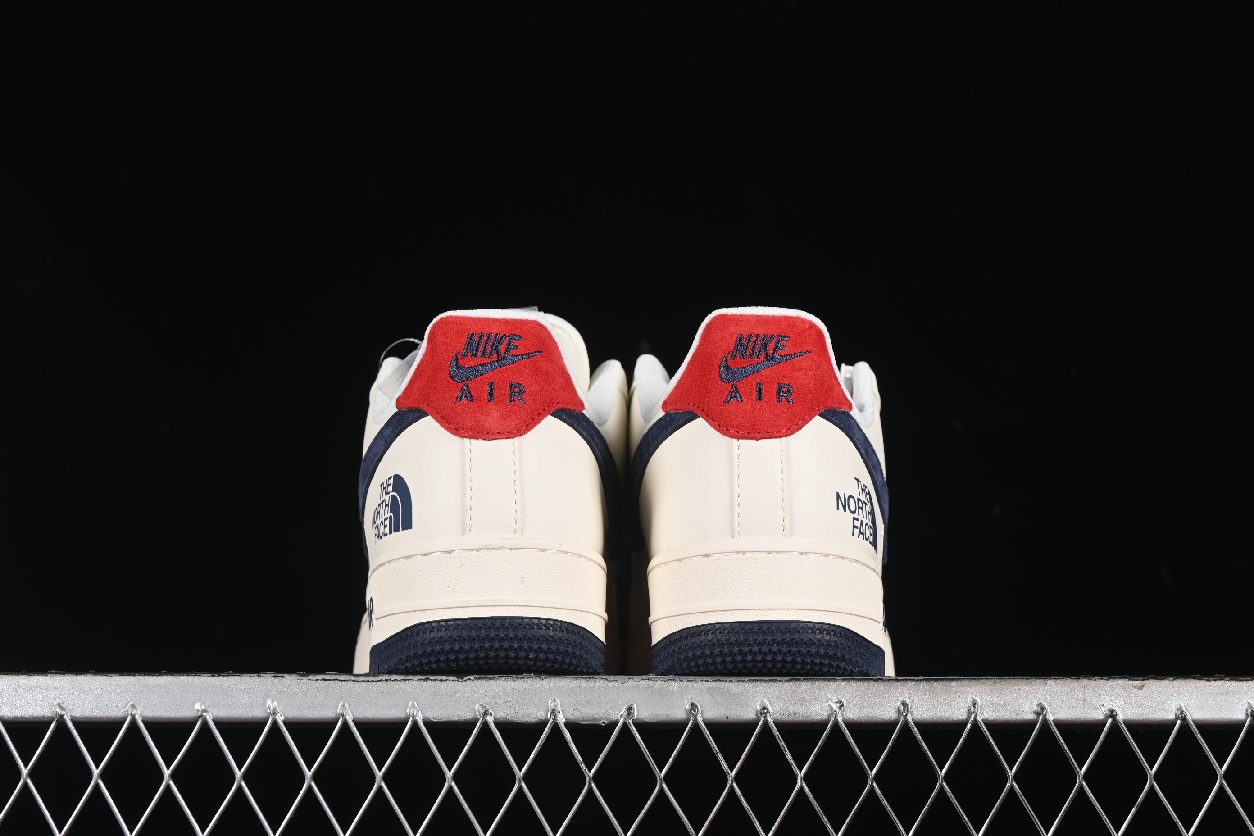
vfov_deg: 18.2
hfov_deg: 27.0
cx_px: 627
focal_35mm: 75
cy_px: 418
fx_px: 2612
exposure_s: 1/80
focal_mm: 50
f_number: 8
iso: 160
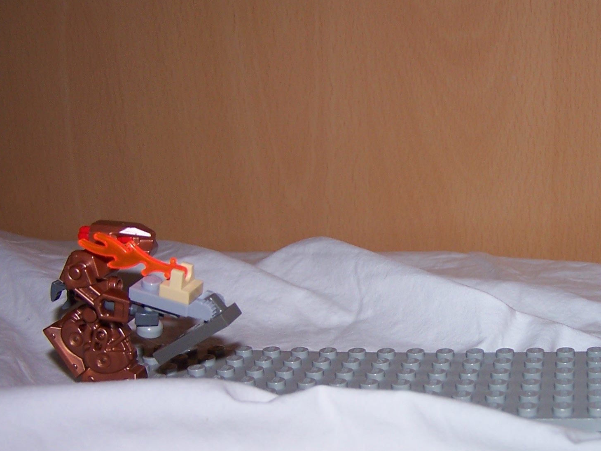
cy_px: 279
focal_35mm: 60
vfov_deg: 24.4
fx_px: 1042
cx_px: 456
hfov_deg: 31.6
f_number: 2.8
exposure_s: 1/60
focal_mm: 6.3
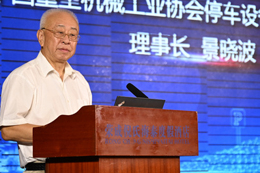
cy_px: 70
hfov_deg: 15.4
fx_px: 960
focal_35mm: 133
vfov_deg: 10.3
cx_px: 135
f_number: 2.8
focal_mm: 70
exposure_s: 1/200
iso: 1000
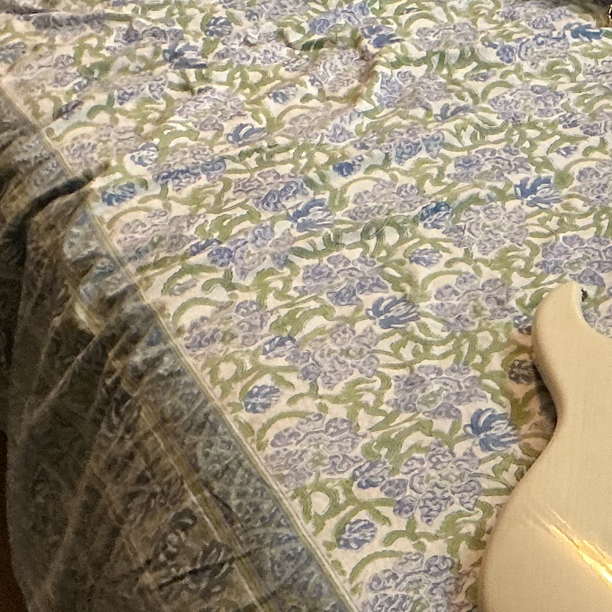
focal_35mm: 96
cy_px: 197
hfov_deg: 17.6
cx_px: 647
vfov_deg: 18.1
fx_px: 1920
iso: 250
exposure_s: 1/50
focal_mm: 3
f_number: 1.8
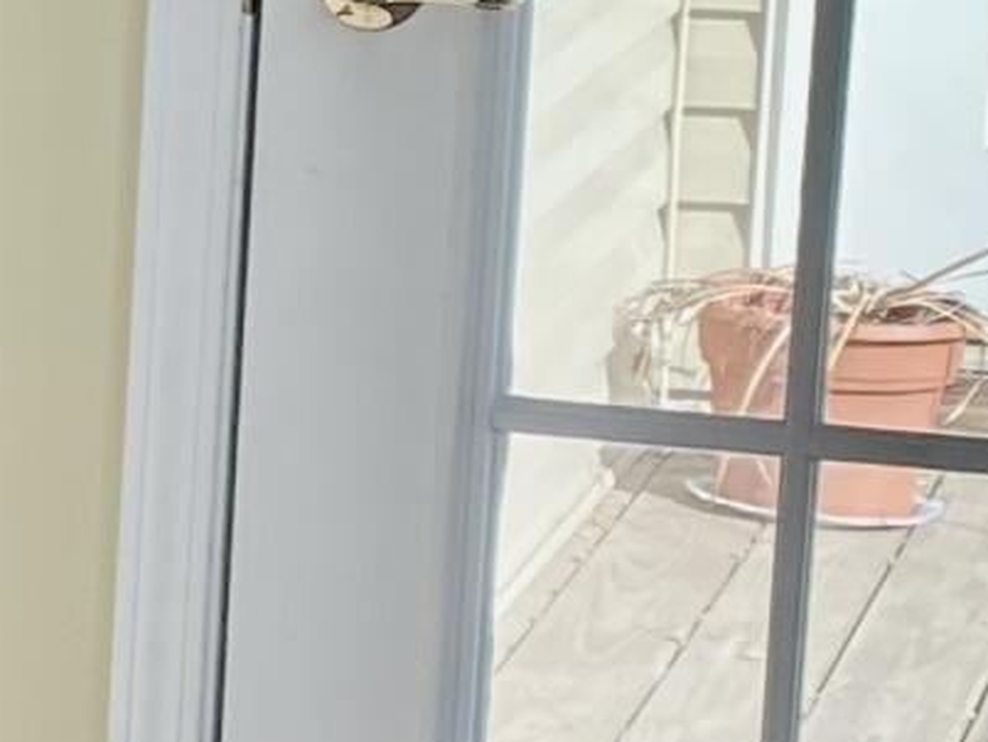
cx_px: -1915
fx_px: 5540
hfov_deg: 8.6
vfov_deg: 7.7
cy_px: 398
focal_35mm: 194
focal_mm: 4.25
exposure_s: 1/560
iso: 32
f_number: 1.8
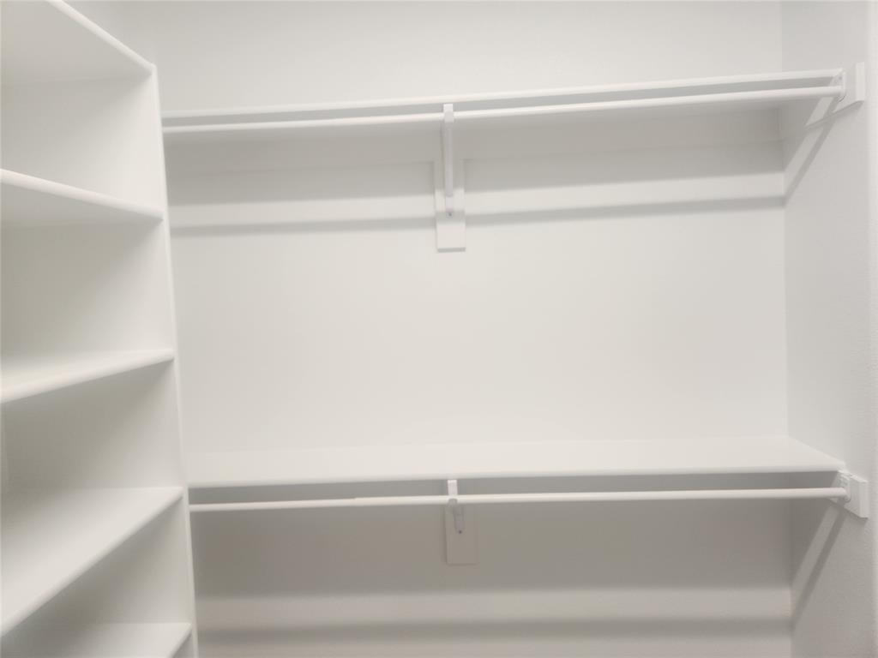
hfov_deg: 73.9
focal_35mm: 23
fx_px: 583
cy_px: 329
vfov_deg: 58.9
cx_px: 439
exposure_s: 1/120
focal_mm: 5.4
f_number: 1.8
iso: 80
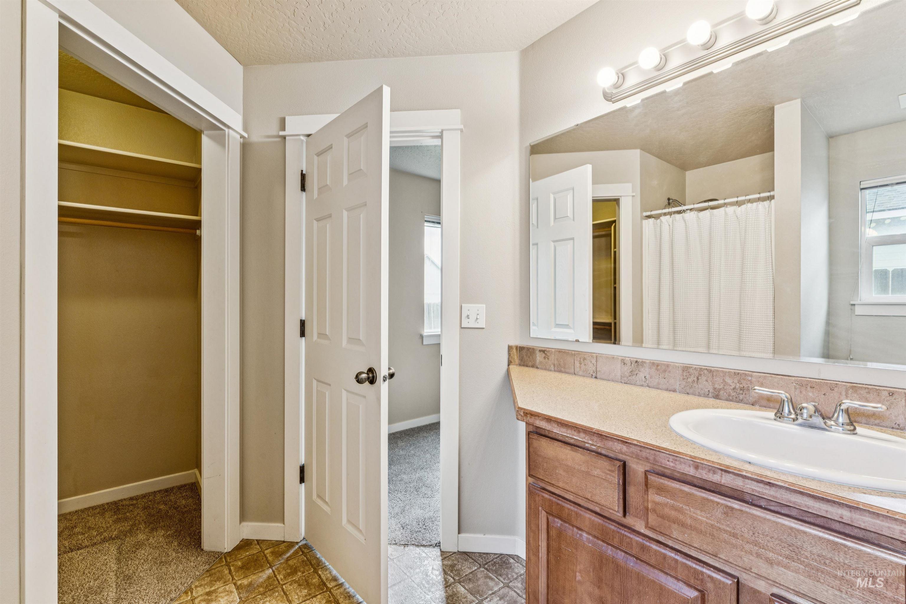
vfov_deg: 74.4
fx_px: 398
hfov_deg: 97.5
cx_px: 453
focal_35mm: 16
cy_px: 302
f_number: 13
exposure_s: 1/8
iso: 400
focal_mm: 15.8
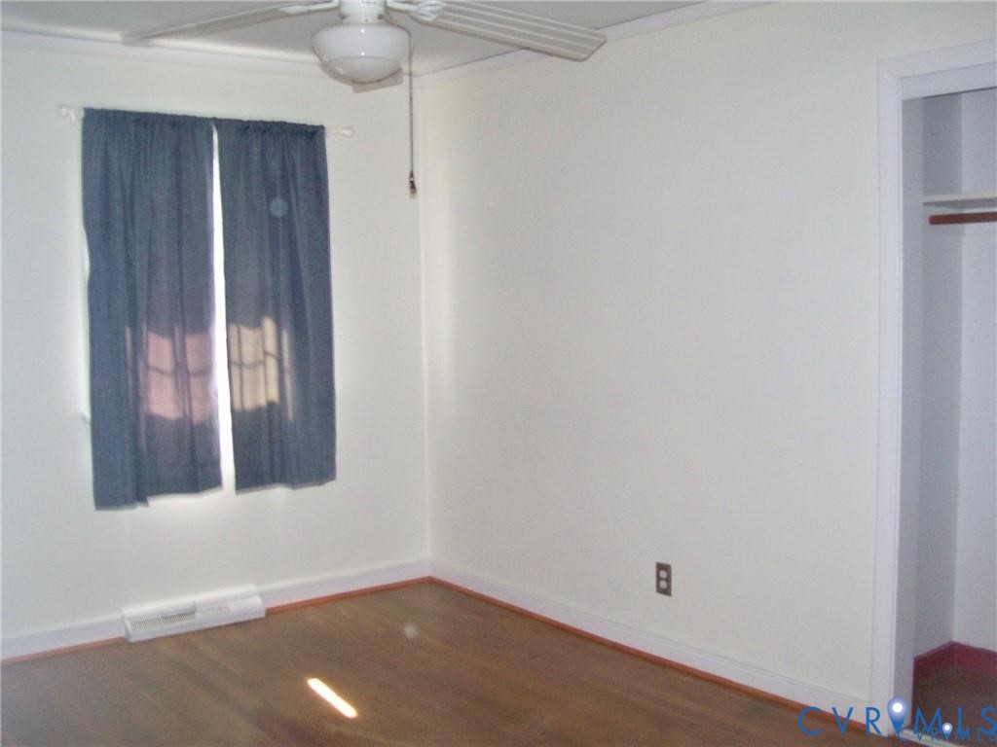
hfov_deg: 51.4
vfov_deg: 39.7
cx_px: 498
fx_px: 1037
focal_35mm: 36
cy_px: 374
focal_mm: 6
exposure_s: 1/64
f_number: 2.7
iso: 140
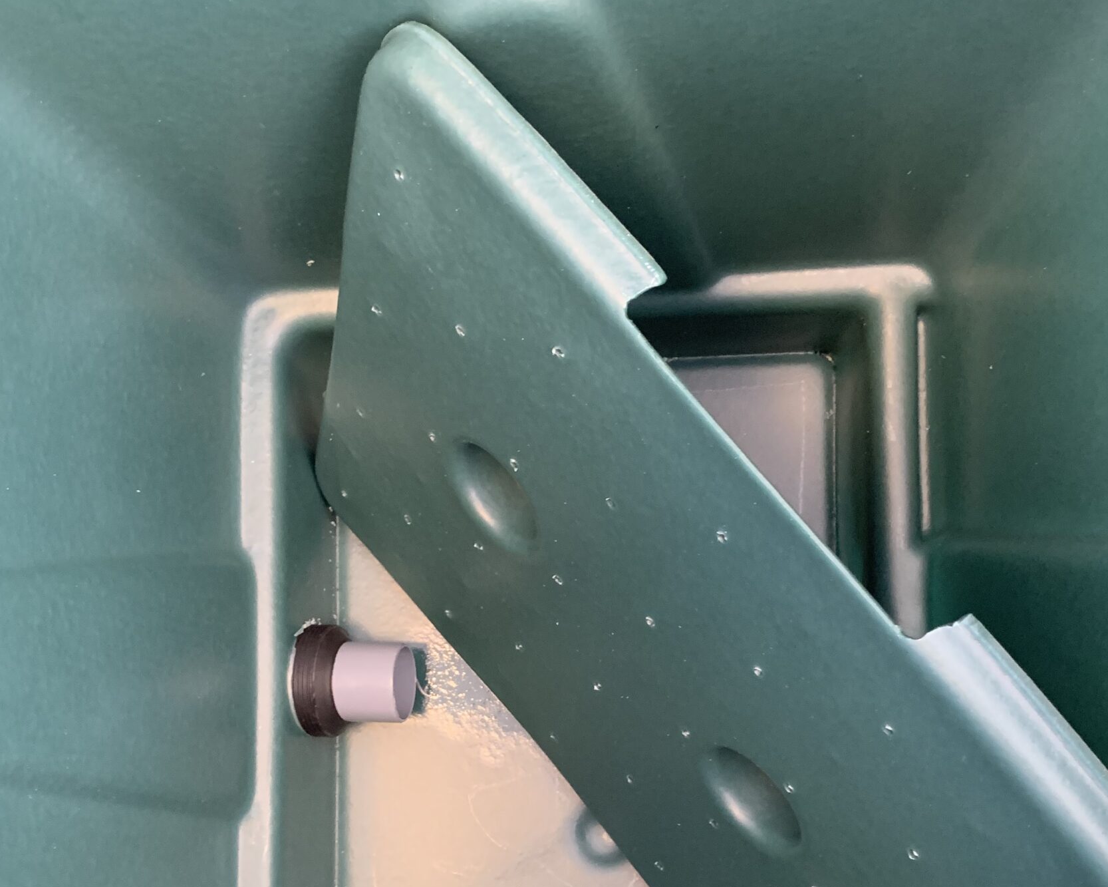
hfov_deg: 46.8
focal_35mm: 39
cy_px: 635
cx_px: 601
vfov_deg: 37.5
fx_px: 1279
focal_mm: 4.25
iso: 400
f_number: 1.8
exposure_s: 1/25
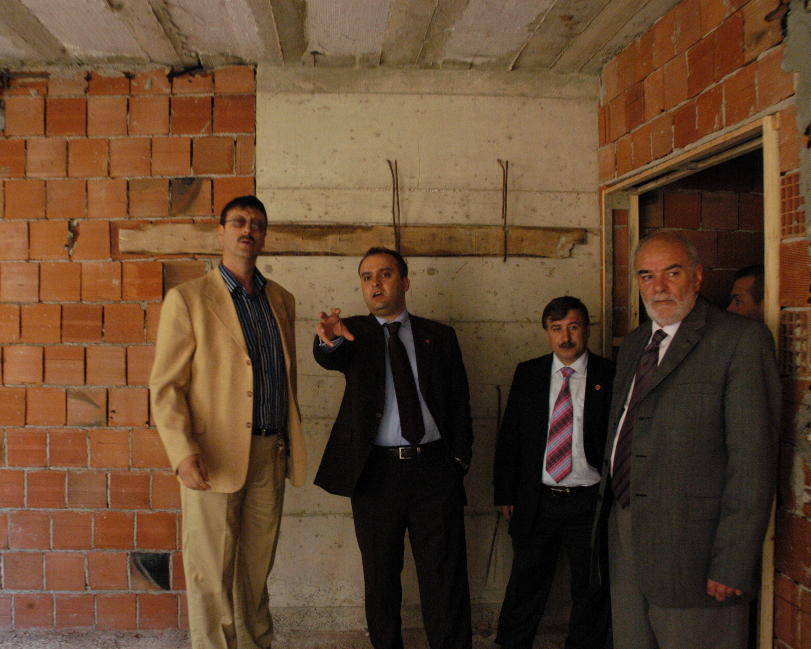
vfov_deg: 47.1
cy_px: 323
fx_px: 744
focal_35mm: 31
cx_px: 393
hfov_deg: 57.2
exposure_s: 1/60
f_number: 8
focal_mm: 18
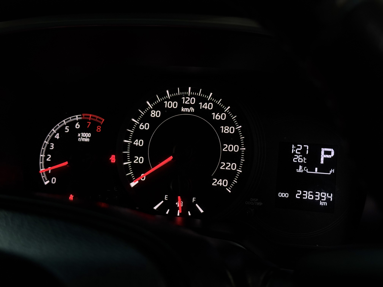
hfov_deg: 39.7
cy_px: 144
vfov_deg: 30.3
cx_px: 192
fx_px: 531
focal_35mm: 48
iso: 200
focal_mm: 6.76
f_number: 1.78
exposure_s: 1/50
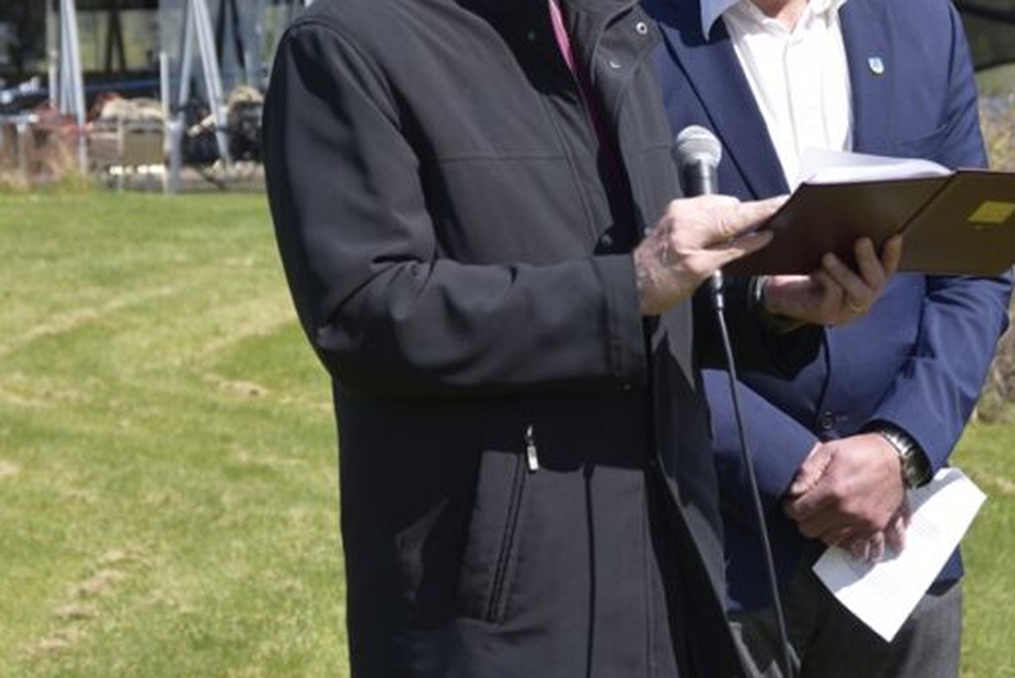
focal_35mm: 150
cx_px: 757
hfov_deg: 13.6
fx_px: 4231
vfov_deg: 9.1
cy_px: 72
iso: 100
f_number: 5.6
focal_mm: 50
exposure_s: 1/640
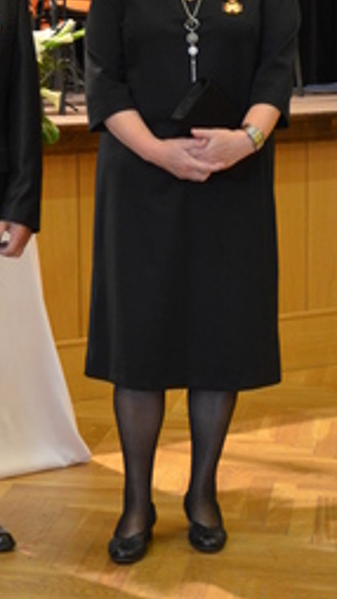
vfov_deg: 19.8
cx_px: -48
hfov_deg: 11.0
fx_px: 1715
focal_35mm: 108
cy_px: 222
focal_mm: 35
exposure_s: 1/60
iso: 1600
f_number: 4
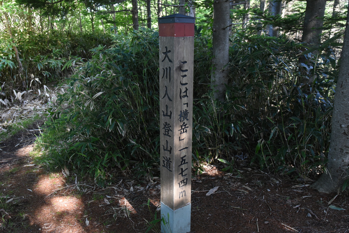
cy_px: 116
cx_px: 174
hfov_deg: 60.3
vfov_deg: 42.3
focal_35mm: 31
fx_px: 301
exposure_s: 1/60
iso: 2200
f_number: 8
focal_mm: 31
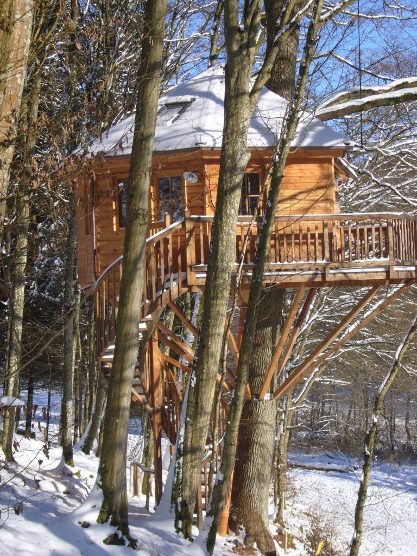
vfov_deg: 26.7
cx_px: 208
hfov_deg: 20.2
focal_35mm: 73
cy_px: 278
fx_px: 1173
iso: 80
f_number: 4.5
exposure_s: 1/320
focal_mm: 12
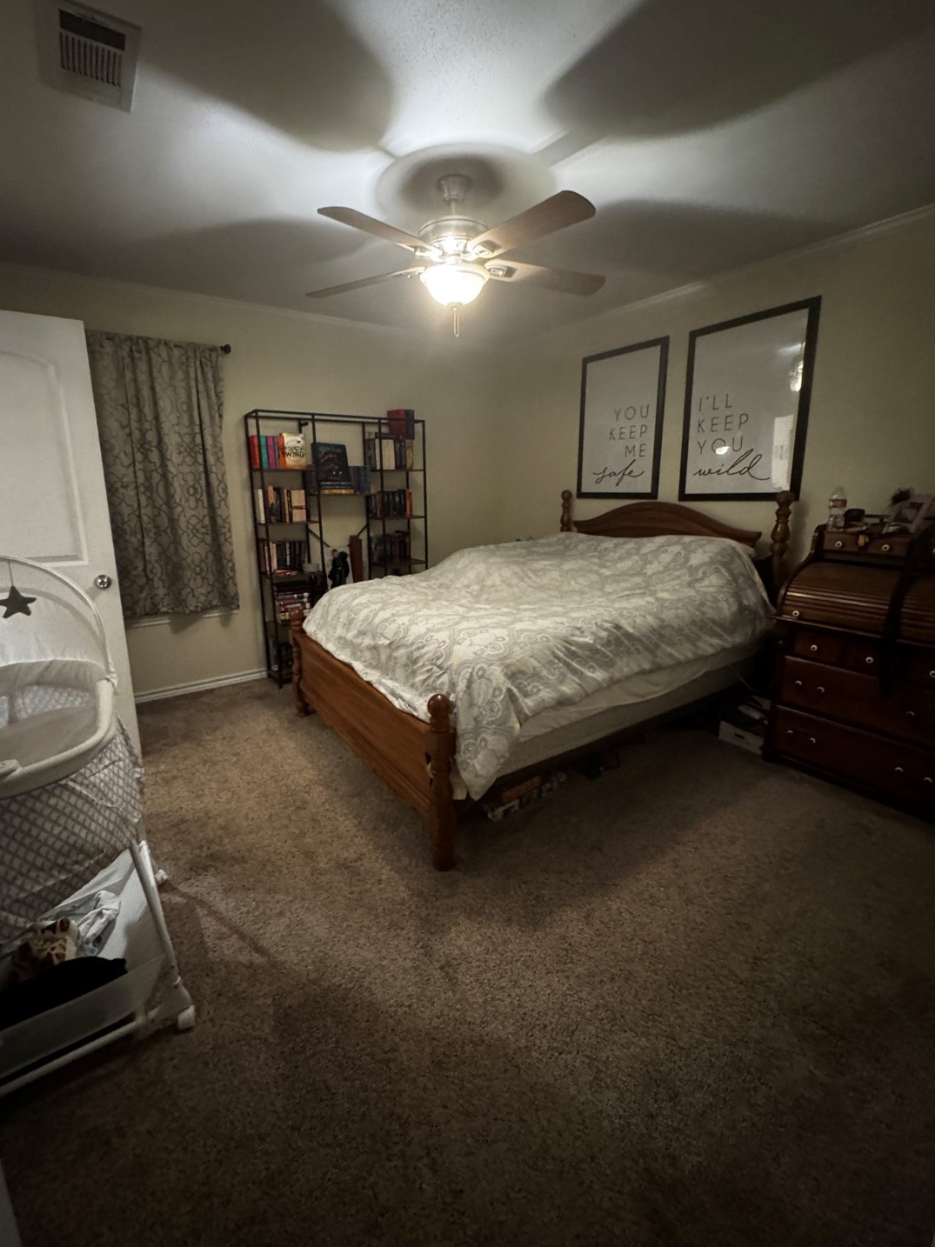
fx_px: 540
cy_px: 607
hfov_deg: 81.6
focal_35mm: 15
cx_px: 439
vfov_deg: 98.2
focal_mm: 2.22
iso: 1250
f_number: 2.2
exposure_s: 1/30
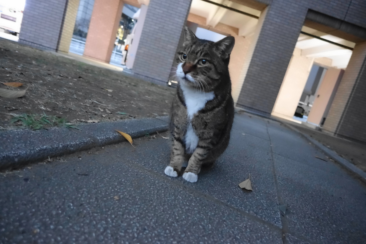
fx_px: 244
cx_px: 183
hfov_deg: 73.7
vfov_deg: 53.1
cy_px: 122
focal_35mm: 24
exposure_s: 1/20
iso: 6400
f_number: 1.8
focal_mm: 8.8
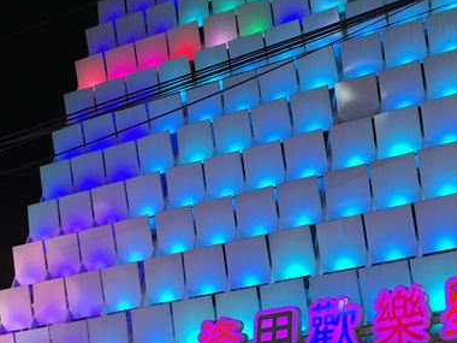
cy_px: 162
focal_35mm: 61
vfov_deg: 24.0
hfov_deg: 29.5
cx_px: 463
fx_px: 805
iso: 32
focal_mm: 4.15
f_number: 2.2
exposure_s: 1/40
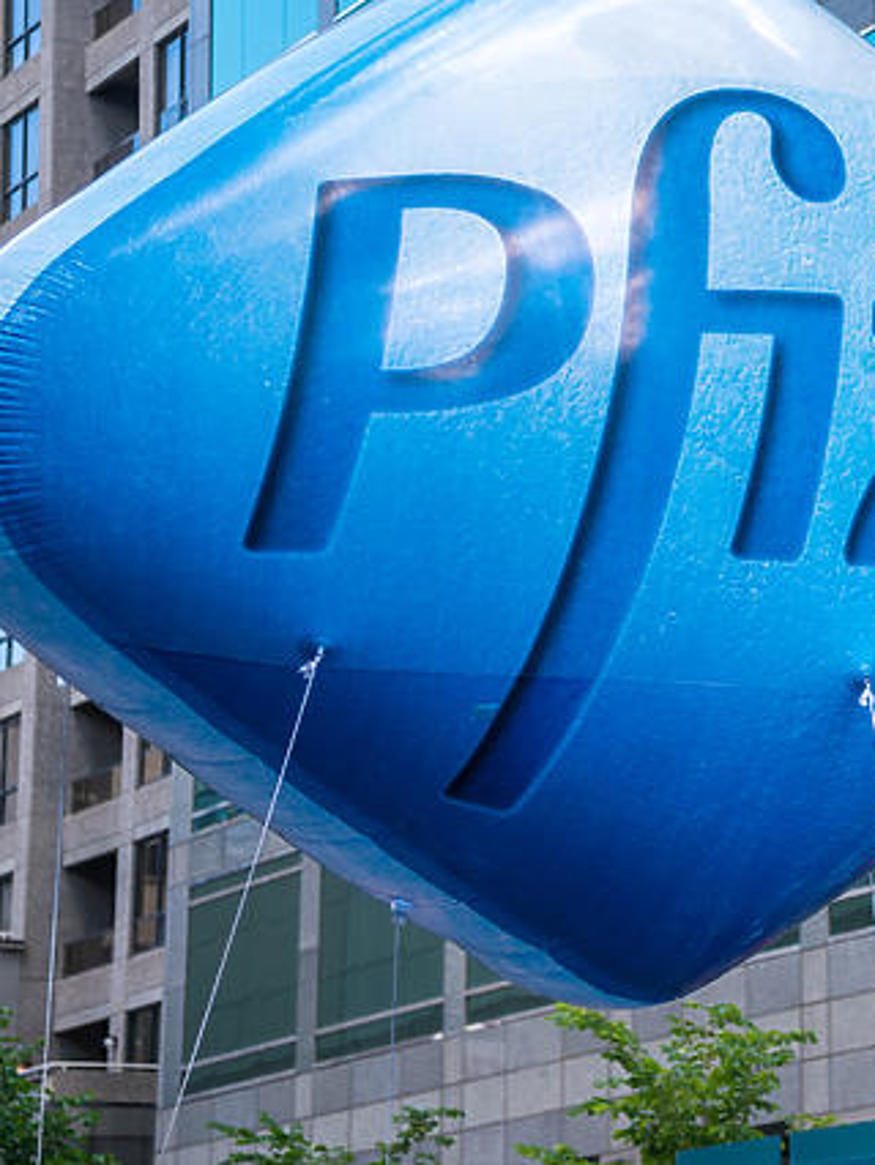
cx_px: 777
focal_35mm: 135
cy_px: 506
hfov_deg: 10.9
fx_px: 4545
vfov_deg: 14.6
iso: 140
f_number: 4
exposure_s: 1/200
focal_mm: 82
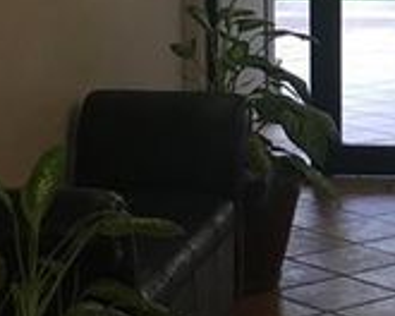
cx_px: 510
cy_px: 25
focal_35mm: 149
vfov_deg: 10.3
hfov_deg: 12.5
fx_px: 1742
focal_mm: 4.15
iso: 32
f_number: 2.2
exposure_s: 1/30
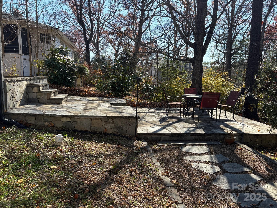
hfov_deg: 67.3
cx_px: 138
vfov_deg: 53.1
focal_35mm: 26
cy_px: 104
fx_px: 208
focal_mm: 5.96
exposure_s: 1/1799
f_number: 1.6
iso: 64
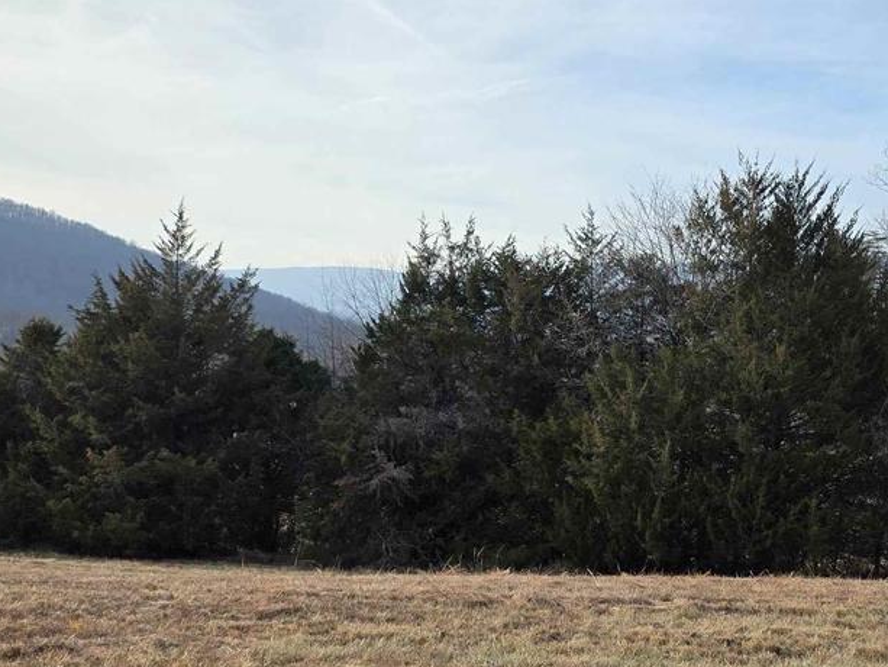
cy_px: 478
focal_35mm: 54
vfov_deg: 26.8
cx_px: 542
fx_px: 1386
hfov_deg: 35.4
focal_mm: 6.3
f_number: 1.7
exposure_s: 1/3972
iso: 80
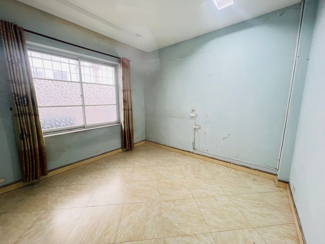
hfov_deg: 106.2
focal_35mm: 13
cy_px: 122
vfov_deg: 89.9
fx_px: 122
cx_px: 162
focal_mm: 1.57
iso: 160
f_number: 1.8
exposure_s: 1/50
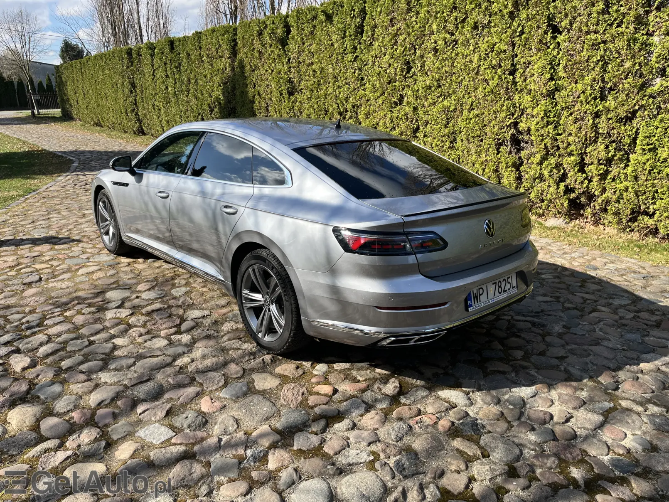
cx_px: 334
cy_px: 251
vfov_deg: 53.1
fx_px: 503
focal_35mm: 26
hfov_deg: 67.3
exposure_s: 1/1497
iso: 50
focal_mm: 5.1
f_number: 1.6
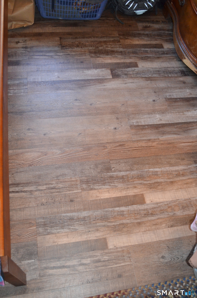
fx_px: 272
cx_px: 98
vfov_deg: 57.3
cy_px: 149
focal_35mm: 33
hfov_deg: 39.8
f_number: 4
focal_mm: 22
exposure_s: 1/60
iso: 3200
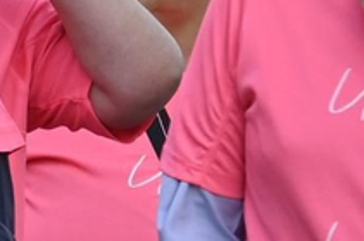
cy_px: 134
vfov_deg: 0.8
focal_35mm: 1709
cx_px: -574
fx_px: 17253
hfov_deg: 1.2
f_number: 5.3
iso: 400
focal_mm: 150
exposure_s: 1/400
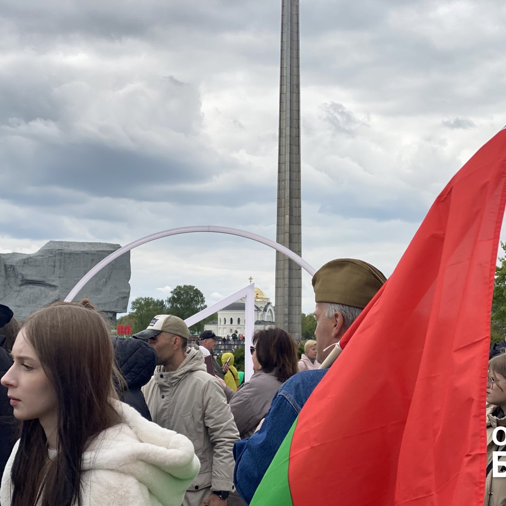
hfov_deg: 27.7
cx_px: 297
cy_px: 255
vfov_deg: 27.7
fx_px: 1025
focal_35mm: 62
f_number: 2
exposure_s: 1/1065
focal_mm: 6
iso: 20
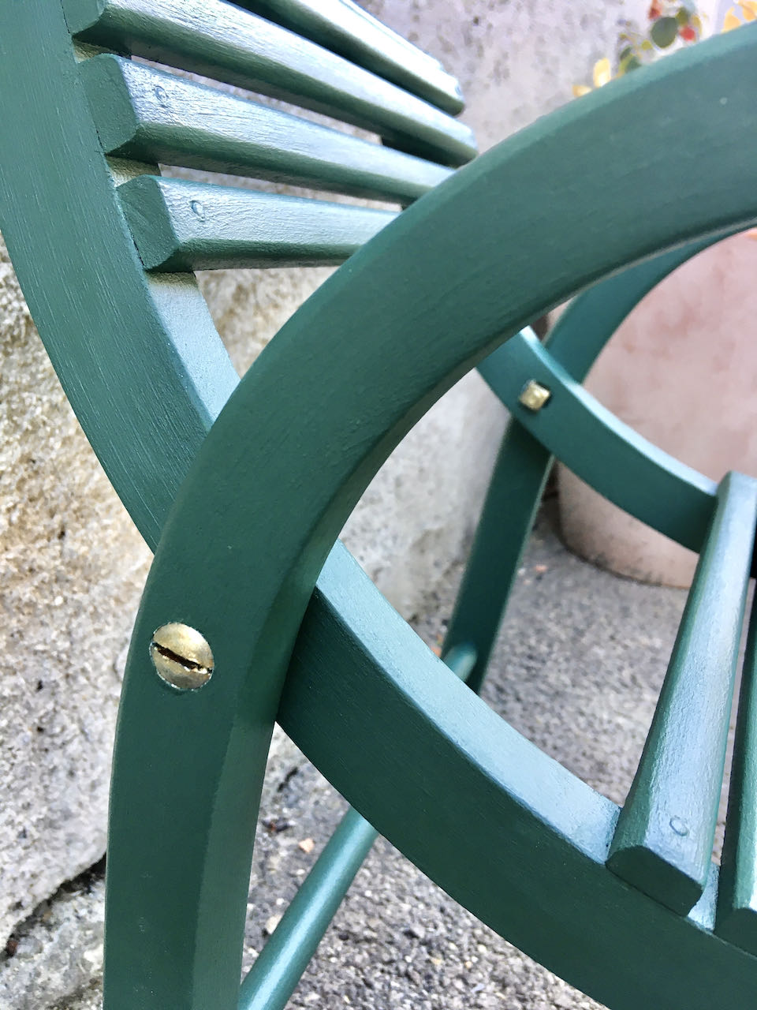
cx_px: 378
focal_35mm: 29
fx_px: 846
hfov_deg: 48.2
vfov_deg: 61.7
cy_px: 505
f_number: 2.2
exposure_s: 1/33
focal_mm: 4.15
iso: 25
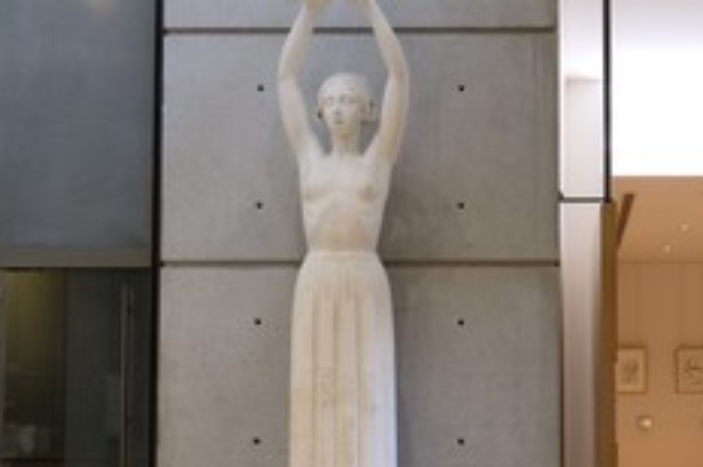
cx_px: 555
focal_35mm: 58
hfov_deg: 33.6
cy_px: 328
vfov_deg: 23.2
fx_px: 1131
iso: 1600
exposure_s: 1/50
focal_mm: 32
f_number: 5.6
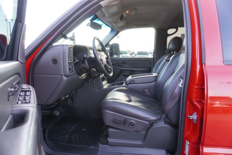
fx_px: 155
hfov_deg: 73.7
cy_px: 78
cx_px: 116
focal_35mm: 24
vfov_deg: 53.2
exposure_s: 1/60
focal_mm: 16
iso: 250
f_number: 4
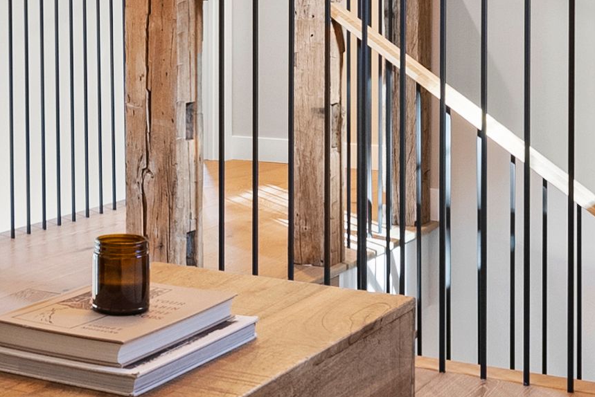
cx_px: 94
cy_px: 3
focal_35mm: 79
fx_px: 1307
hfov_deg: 25.1
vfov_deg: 16.9
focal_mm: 16
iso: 640
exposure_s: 1/5
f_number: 9
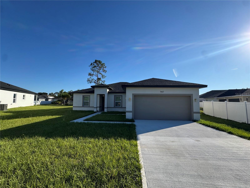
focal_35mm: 14
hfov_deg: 102.1
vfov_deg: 85.7
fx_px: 101
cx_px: 125
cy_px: 94
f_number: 2.2
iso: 50
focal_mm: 2.22
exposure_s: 1/1600
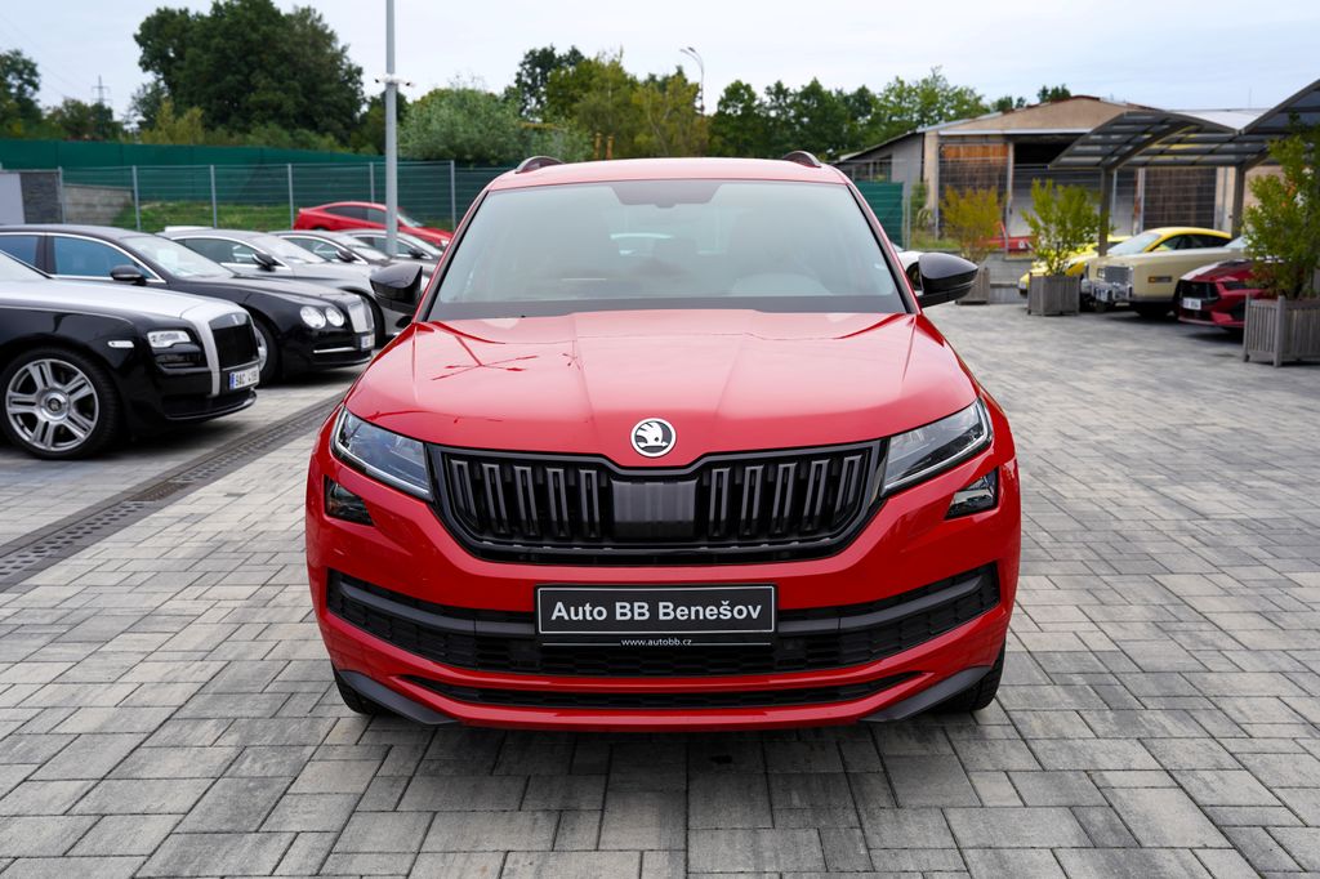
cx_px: 660
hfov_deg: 55.8
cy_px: 440
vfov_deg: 38.9
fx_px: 1246
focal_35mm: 34
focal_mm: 34
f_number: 5
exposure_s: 1/125
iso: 100
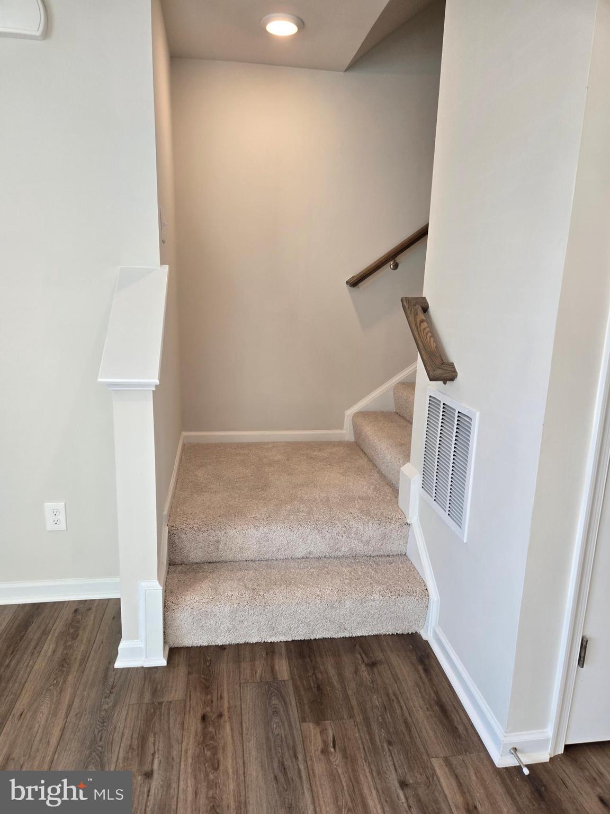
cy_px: 407
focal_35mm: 23
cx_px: 305
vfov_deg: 73.9
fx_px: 540
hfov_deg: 58.9
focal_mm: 5.4
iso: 64
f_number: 1.8
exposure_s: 1/120
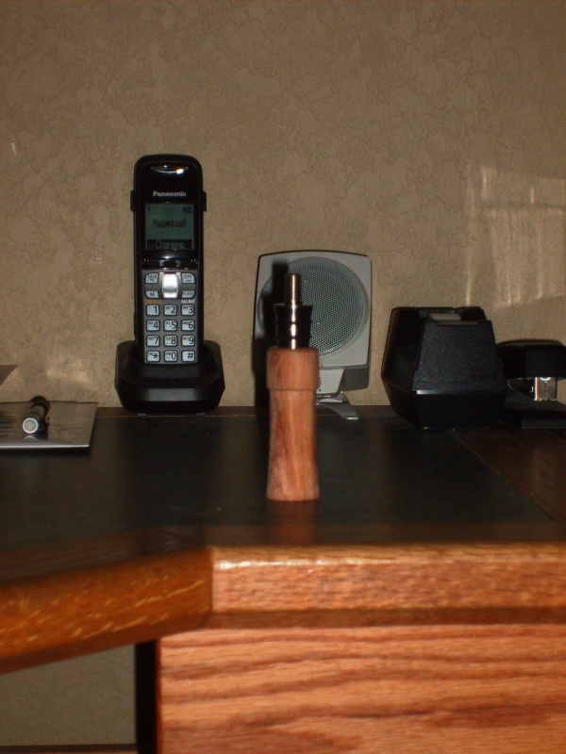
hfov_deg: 14.1
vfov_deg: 18.7
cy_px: 377
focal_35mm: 105
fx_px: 2289
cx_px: 283
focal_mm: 17.4
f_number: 12.4
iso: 100
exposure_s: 1/60
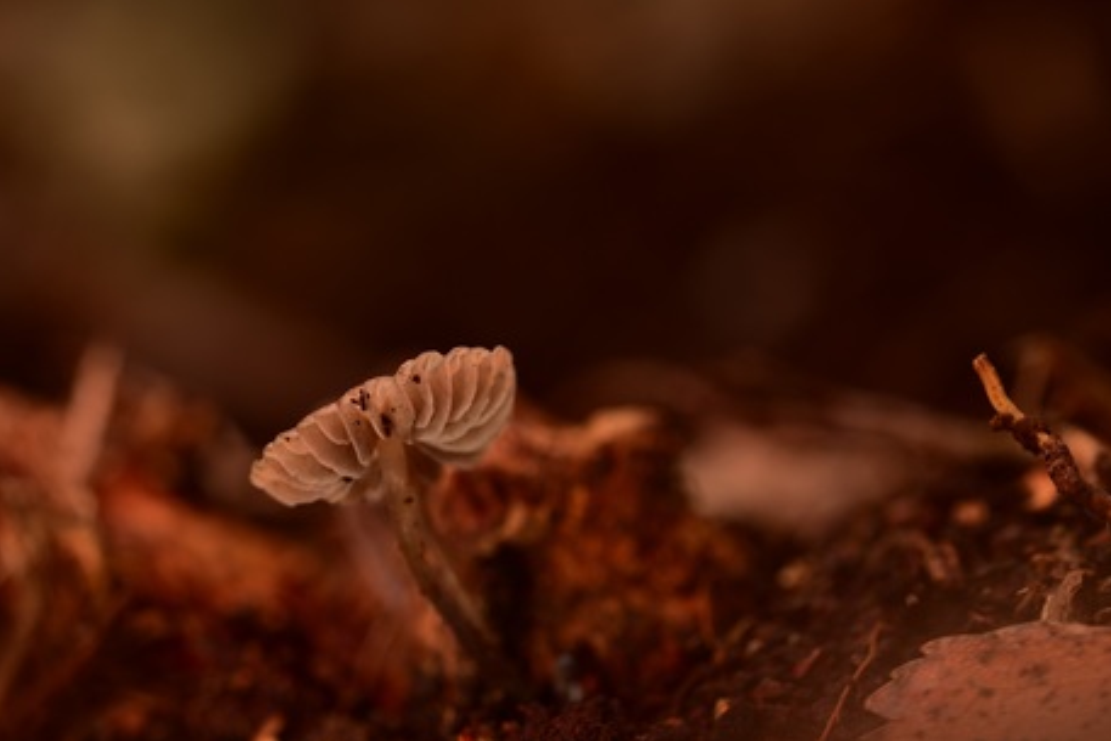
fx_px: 4198
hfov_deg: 15.1
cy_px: 370
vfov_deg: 10.1
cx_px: 554
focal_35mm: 136
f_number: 5.6
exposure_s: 1/100
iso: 100
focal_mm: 90
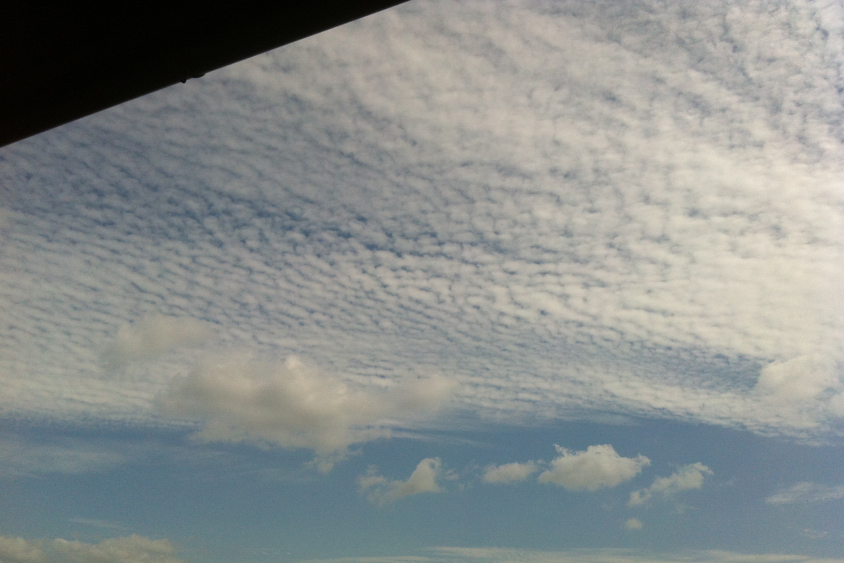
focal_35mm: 37
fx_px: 867
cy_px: 302
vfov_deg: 35.9
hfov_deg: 51.9
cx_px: 421
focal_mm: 3.85
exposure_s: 1/4309
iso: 80
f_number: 2.8
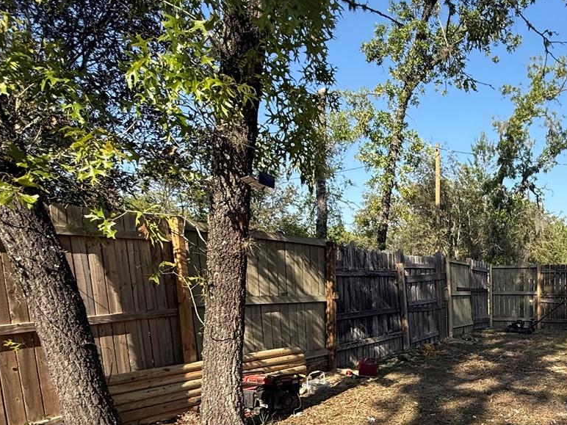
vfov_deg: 46.1
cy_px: 332
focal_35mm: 29
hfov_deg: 54.1
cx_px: 506
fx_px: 475
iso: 50
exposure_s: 1/914
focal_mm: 2.22
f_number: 2.2
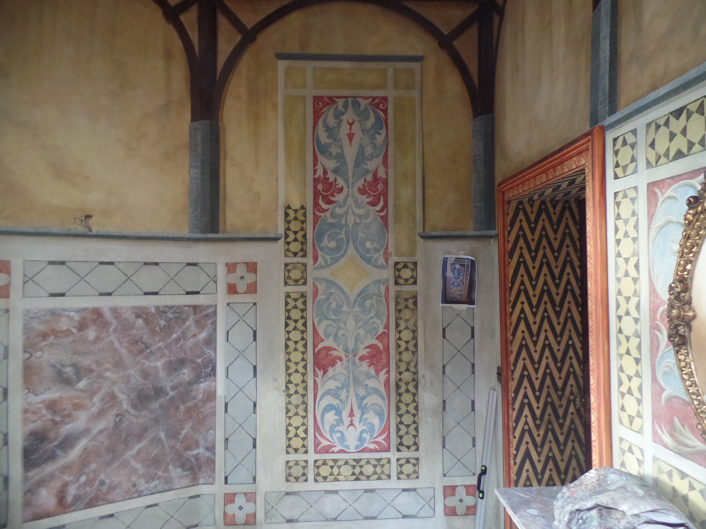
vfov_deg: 58.9
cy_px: 264
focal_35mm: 23
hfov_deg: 73.9
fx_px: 469
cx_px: 353
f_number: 2.8
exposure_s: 1/30
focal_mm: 4.1
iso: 400
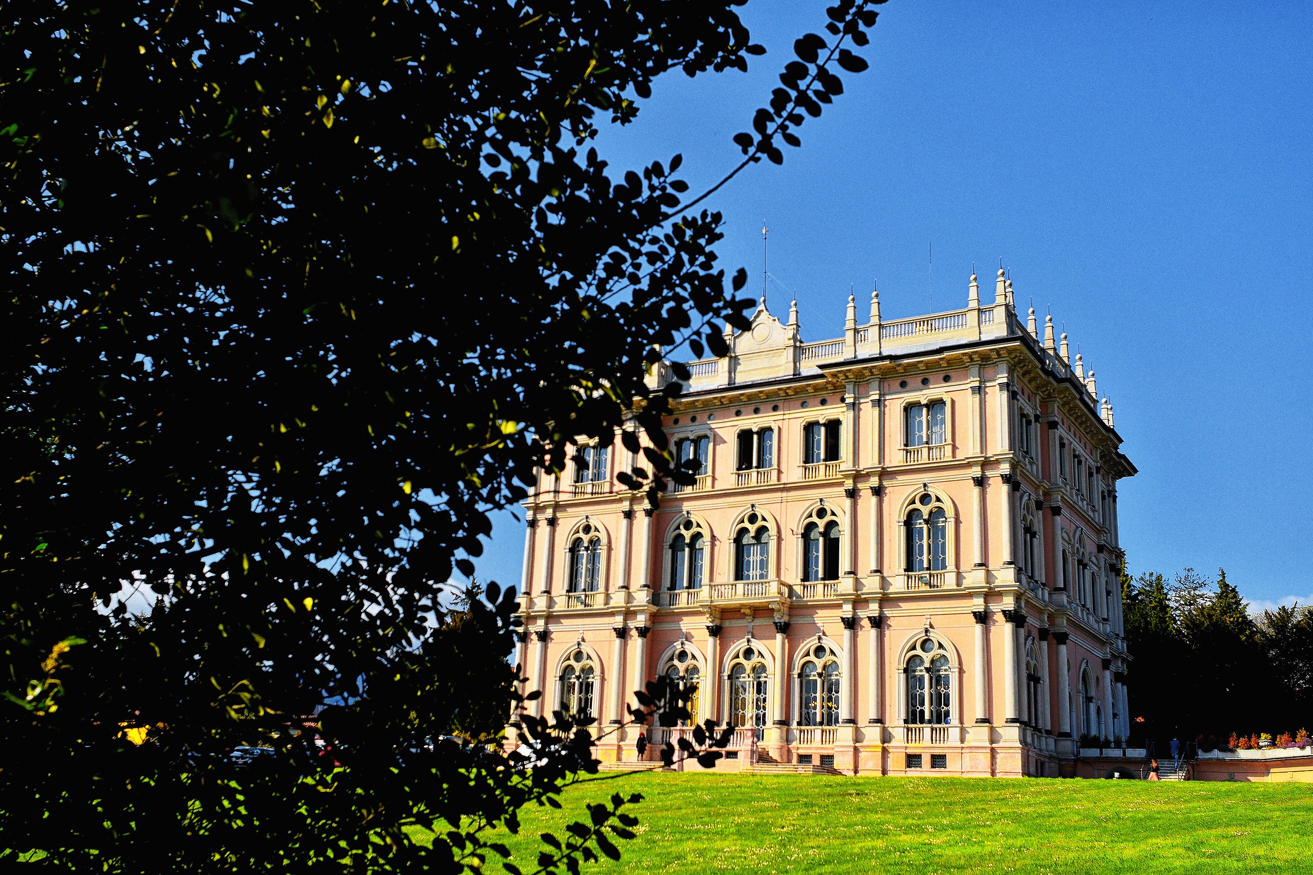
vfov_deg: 36.9
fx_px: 1313
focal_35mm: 36
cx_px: 656
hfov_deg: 53.1
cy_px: 438
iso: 100
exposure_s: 1/500
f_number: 7.1
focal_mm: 24
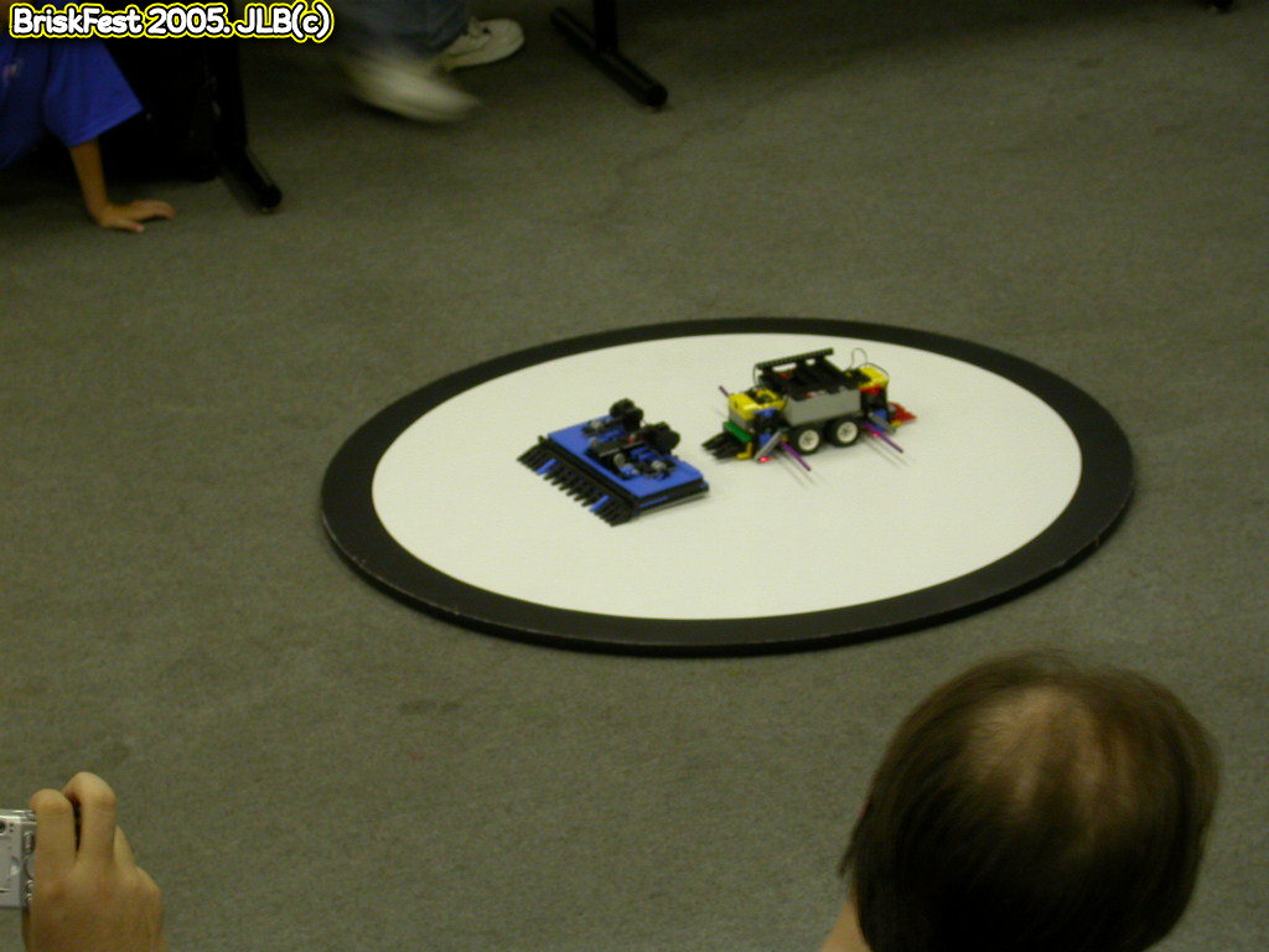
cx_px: 634
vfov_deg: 13.3
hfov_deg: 17.7
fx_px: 4069
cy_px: 476
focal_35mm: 111
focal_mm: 23.1
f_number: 4.2
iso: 100
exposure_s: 1/10.9
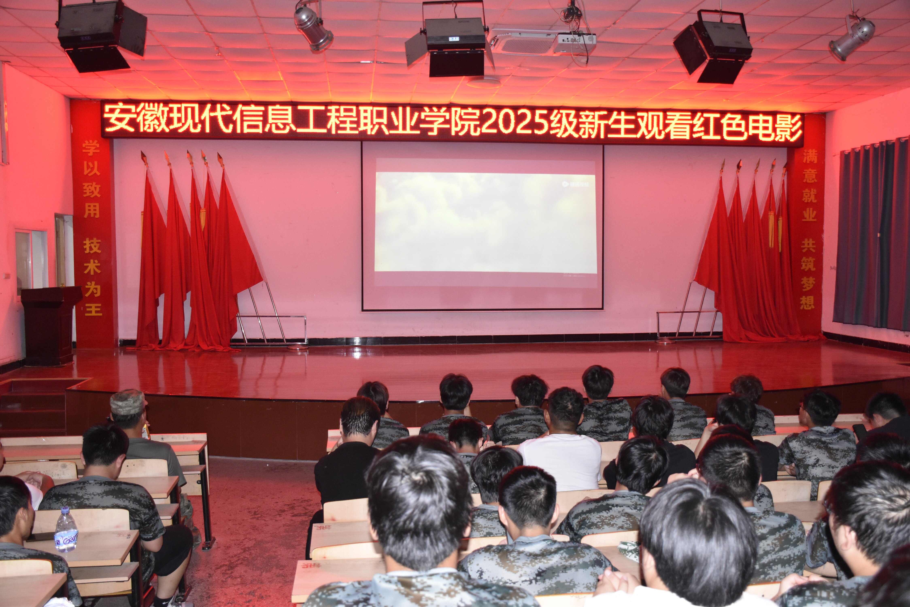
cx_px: 455
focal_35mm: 33
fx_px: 834
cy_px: 304
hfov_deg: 57.2
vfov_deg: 40.0
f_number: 3.5
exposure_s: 1/60
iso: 2000
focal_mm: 22
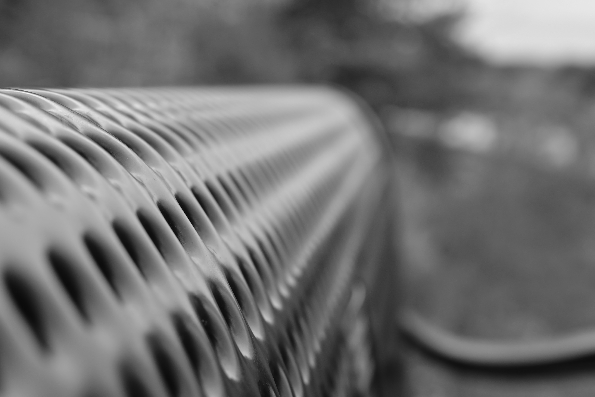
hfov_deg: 24.8
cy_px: 198
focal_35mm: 82
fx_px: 1355
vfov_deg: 16.7
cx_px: 298
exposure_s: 1/60
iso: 400
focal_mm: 55
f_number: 6.3
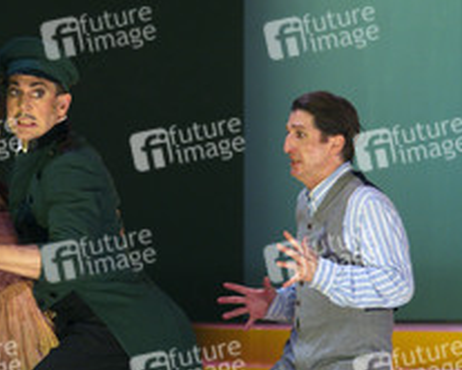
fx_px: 4475
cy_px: 312
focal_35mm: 327
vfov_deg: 4.7
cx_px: 128
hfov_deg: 5.9
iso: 1600
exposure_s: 1/320
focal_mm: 160
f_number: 5
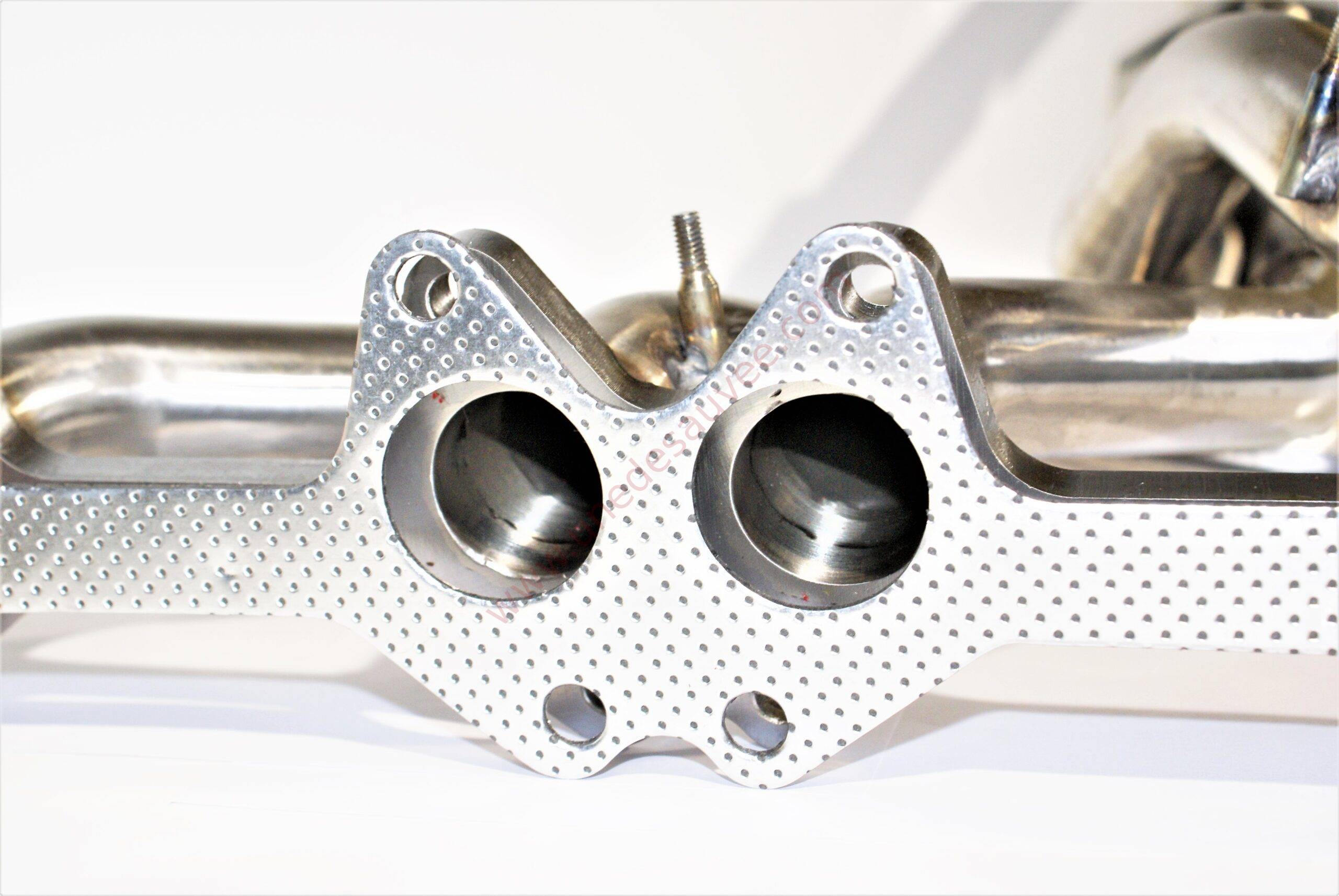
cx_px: 670
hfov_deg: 37.8
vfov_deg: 25.8
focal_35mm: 52
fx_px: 1955
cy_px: 448
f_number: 6.3
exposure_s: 1/60
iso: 400
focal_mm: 35
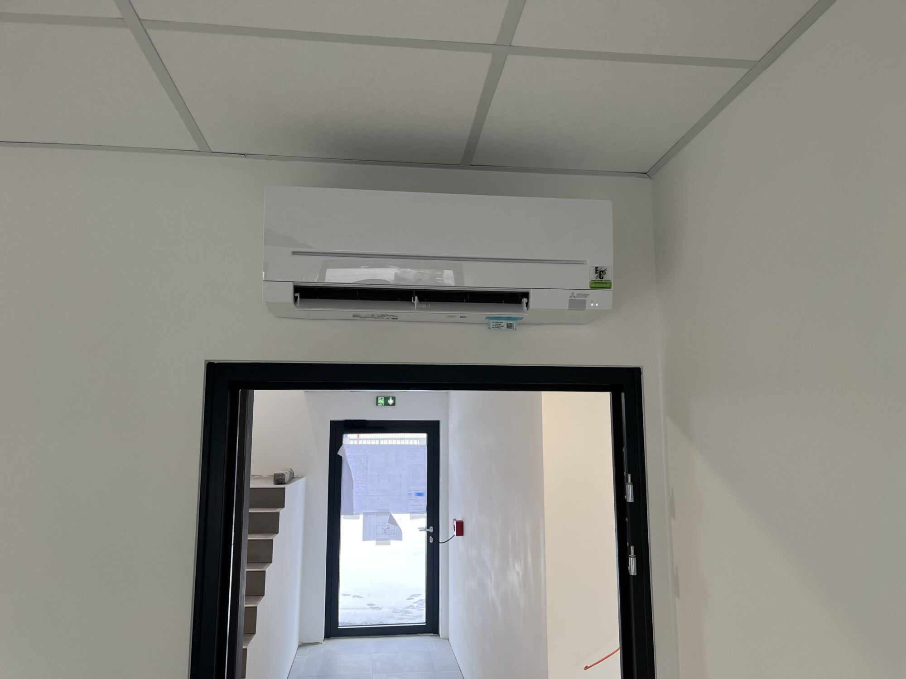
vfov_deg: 53.1
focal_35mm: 26
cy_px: 340
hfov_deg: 67.3
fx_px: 680
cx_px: 453
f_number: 1.6
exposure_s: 1/100
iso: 64
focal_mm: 5.1
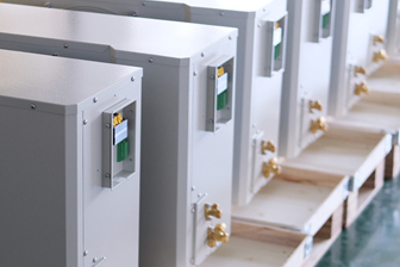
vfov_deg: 13.6
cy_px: 132
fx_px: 1122
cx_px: 96
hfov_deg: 20.0
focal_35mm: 101
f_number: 2
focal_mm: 35
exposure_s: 1/105
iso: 320
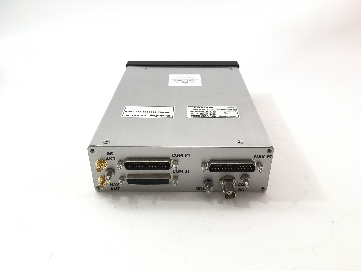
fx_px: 302
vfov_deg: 48.2
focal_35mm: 29
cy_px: 136
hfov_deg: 61.7
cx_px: 180
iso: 50
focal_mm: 4.15
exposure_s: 1/33
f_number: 2.2
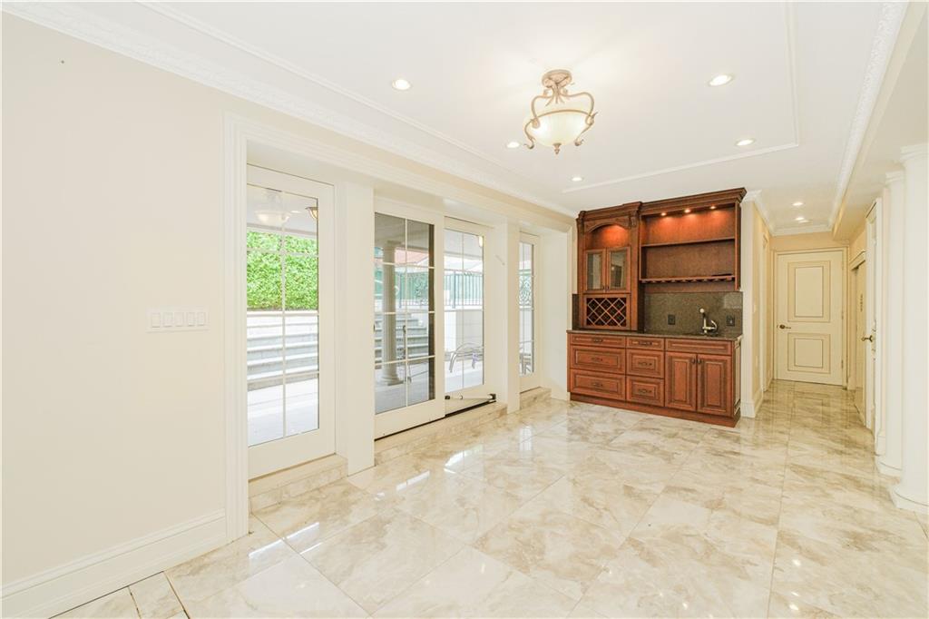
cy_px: 310
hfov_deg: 100.4
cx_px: 464
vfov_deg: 77.3
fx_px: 387
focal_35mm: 15
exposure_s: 1/60
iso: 640
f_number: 8
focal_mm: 10
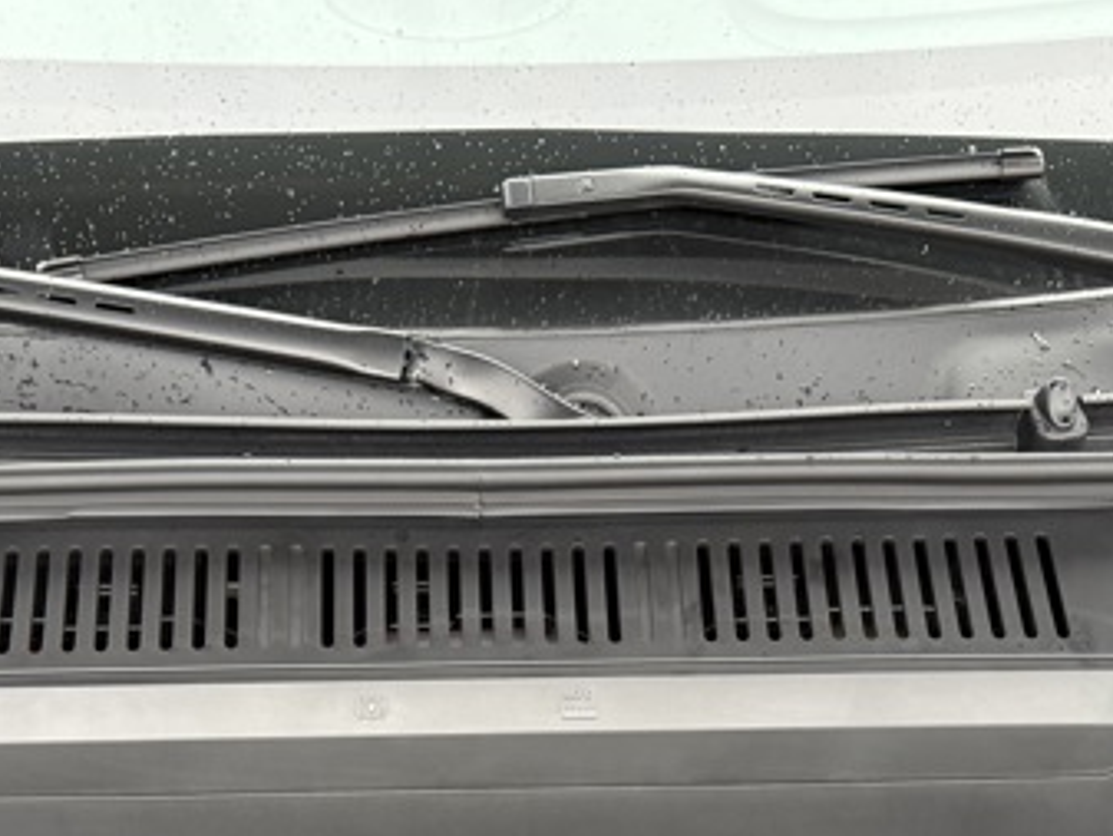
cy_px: 958
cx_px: 485
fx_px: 1833
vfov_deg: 23.8
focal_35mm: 57
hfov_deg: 33.7
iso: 200
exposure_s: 1/75
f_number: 1.78
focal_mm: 6.76
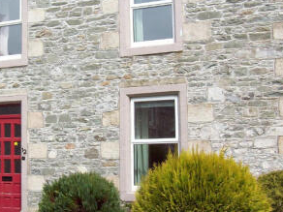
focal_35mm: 72
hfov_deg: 26.7
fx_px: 589
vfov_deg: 20.4
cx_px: 75
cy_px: 91
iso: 80
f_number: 4.8
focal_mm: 6
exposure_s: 1/310
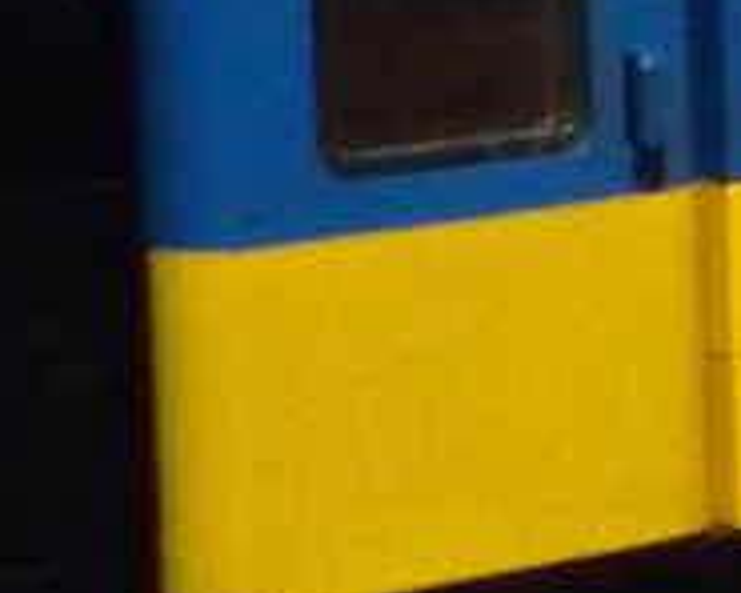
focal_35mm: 178
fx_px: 3904
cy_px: -116
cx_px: 1374
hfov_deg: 10.2
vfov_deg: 8.6
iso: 800
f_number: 2.8
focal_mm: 5.5
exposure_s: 1/15
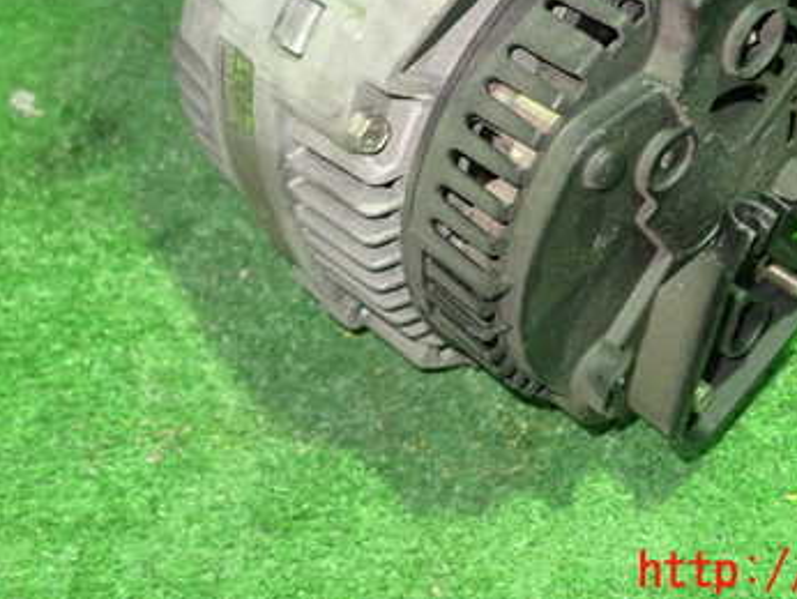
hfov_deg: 36.7
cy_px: 83
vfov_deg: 27.3
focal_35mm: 52
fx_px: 1198
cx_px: 468
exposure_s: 1/25
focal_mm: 5.4
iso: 800
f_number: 2.3
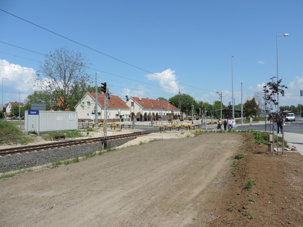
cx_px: 152
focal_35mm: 24
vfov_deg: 56.8
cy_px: 114
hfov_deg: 71.6
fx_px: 210
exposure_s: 1/1600
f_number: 3
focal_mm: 4.3
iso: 80
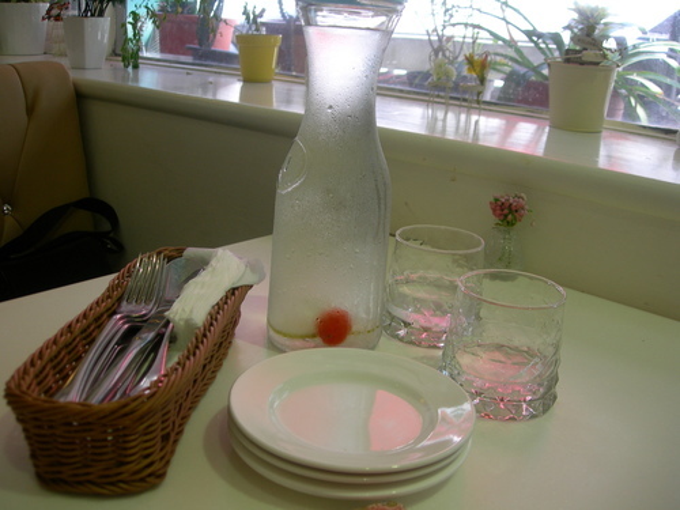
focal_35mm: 38
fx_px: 746
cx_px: 340
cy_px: 255
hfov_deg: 49.0
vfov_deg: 37.7
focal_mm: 7.8
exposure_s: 1/31.8
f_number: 2.8
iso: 50
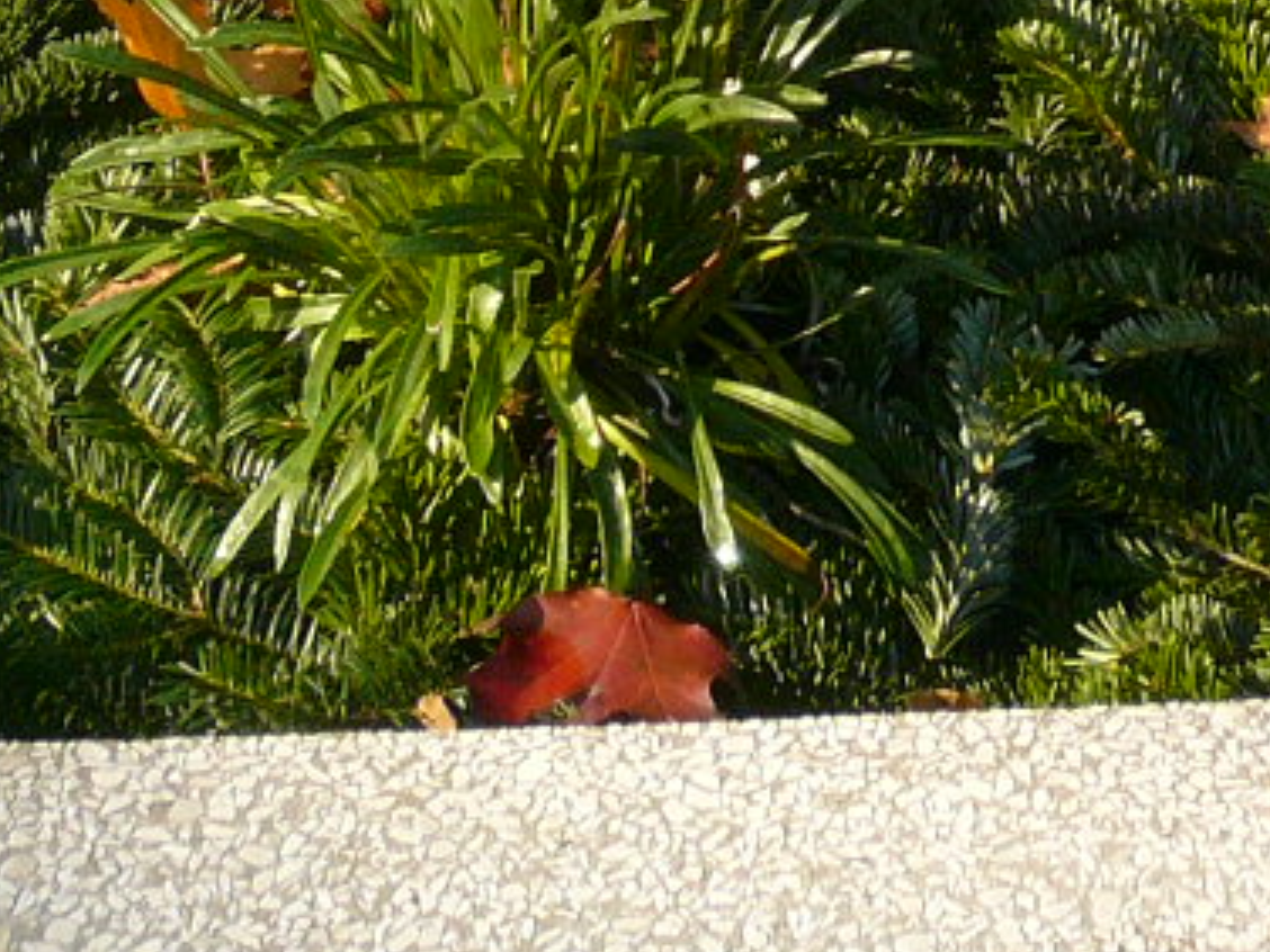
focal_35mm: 119
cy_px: -652
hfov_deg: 16.5
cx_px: 875
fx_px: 4366
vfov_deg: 11.7
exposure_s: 1/640
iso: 100
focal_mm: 4.6
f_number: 2.8
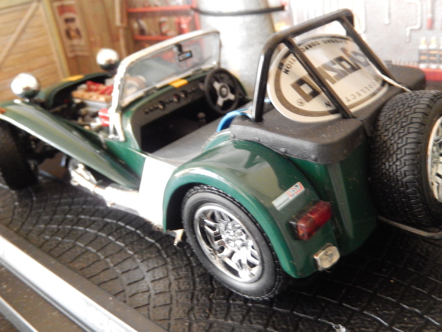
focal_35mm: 36
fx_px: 460
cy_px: 166
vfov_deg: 39.7
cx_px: 221
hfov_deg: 51.4
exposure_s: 1/8
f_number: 4
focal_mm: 6.5
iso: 800
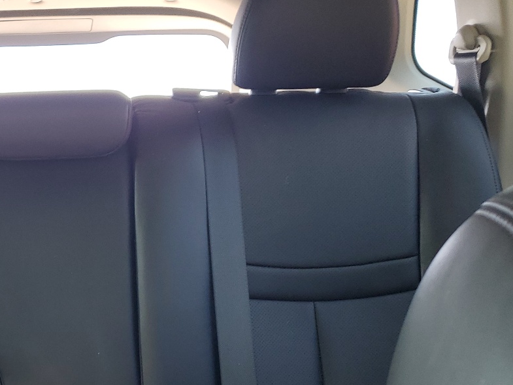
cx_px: 5
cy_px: 293
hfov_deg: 33.3
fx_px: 786
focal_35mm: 53
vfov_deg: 27.1
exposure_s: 1/60.2
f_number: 1.5
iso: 52
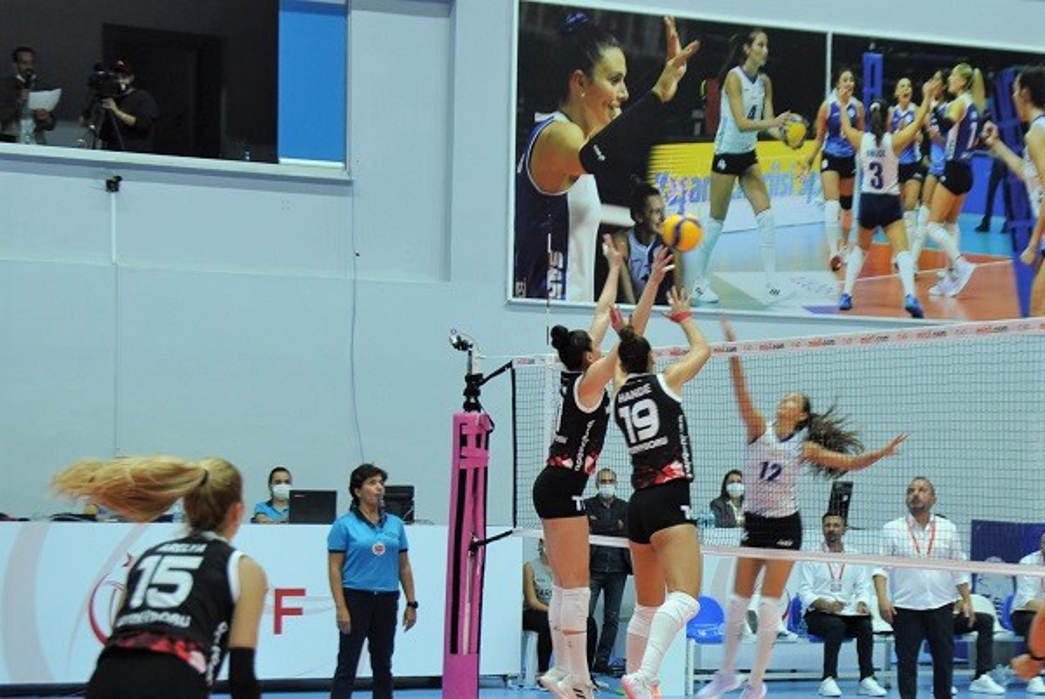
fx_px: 1525
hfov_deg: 37.8
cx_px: 522
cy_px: 350
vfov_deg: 25.8
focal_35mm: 52
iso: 400
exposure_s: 1/100
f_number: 5
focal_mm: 35
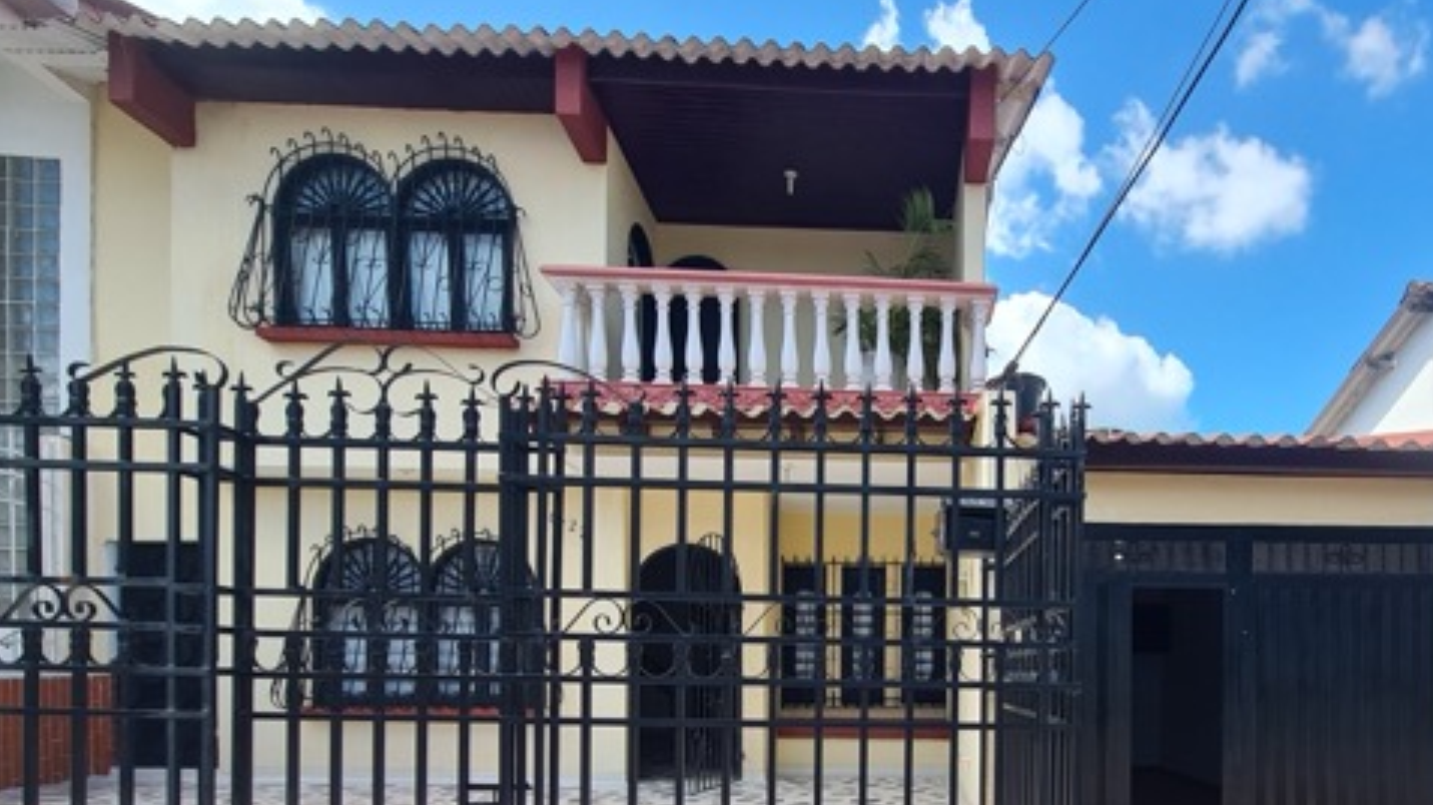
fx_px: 722
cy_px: 679
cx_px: 928
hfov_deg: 87.1
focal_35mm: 19
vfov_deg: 53.2
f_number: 2.2
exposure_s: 1/736
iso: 50
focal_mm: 2.2
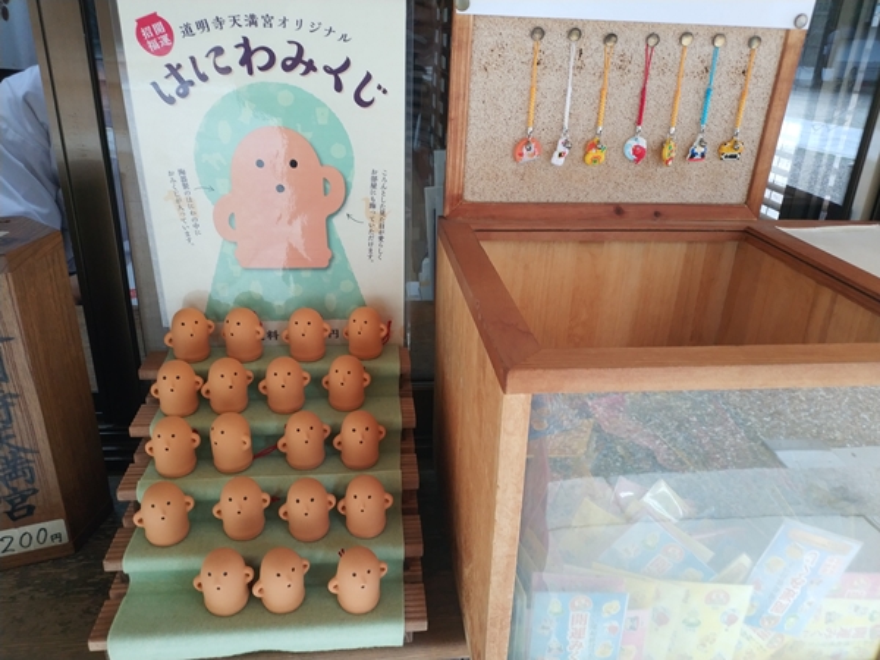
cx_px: 440
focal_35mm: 32
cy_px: 330
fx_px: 813
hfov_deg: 56.8
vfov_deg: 44.2
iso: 187
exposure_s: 1/33
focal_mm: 4.5
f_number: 2
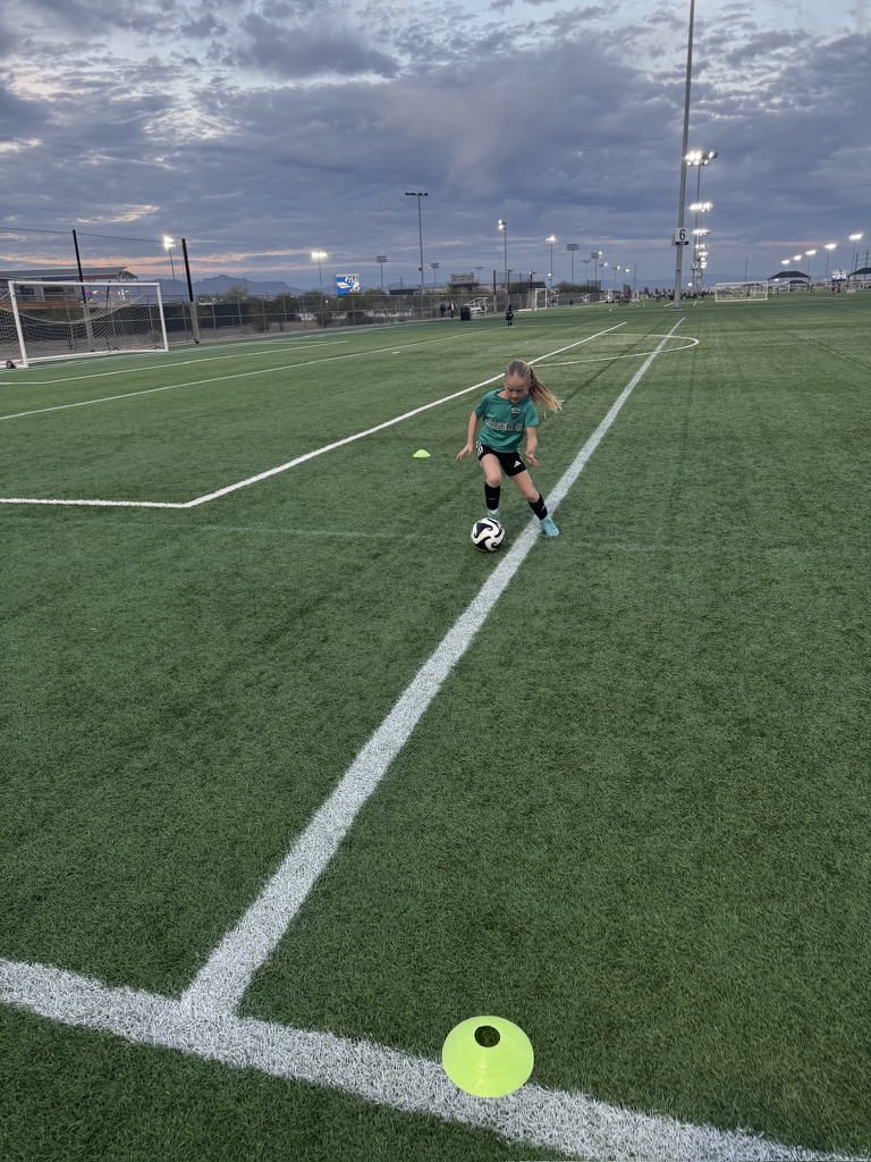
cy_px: 581
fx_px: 805
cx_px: 436
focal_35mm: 24
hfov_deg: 56.8
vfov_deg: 71.6
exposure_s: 1/121
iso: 125
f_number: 1.78
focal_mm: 6.76
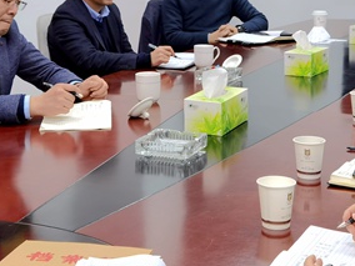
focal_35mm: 76
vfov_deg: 19.0
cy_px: 22
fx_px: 779
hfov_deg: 25.7
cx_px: 165
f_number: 1.9
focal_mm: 6.71
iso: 200
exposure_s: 1/100
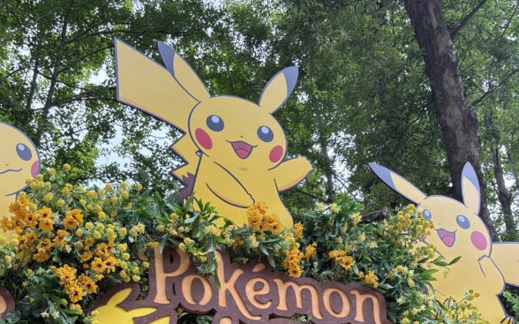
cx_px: 207
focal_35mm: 48
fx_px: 679
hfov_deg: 41.7
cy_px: 343
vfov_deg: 25.2
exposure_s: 1/237
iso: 64
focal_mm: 5.96
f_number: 1.6
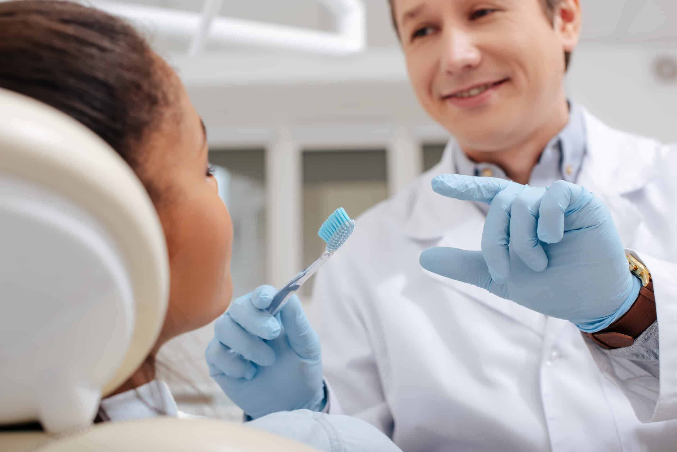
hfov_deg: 39.6
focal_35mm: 50
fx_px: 941
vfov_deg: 27.0
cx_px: 338
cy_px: 226
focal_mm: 50
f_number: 5
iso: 100
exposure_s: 1/200
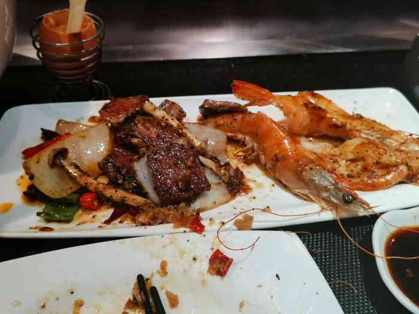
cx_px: 210
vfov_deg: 49.7
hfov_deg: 63.4
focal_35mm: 28
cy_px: 157
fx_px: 339
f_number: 1.8
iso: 100
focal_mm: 4.75
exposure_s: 1/100
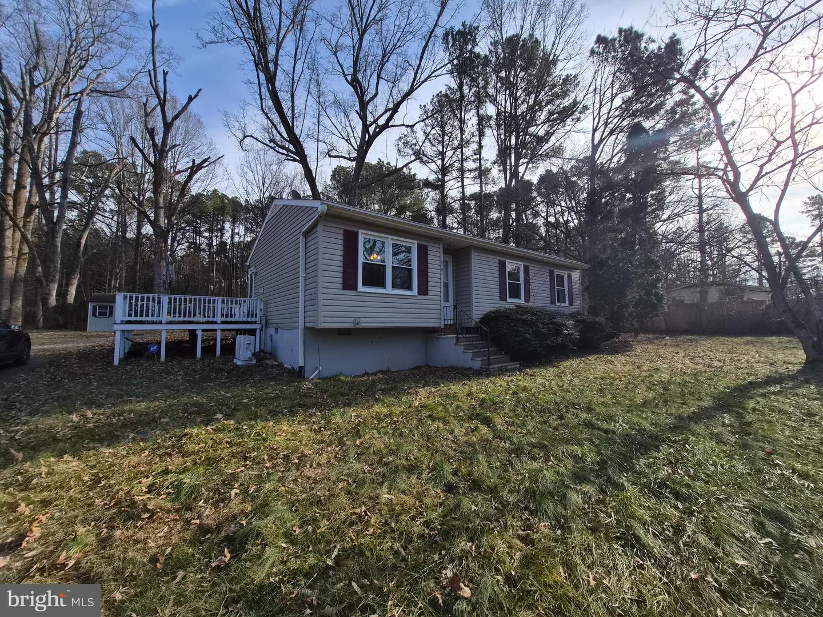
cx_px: 412
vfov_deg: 89.9
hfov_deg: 106.2
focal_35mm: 13
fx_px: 309
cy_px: 308
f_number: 2.2
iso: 25
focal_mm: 1.7
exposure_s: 1/1340
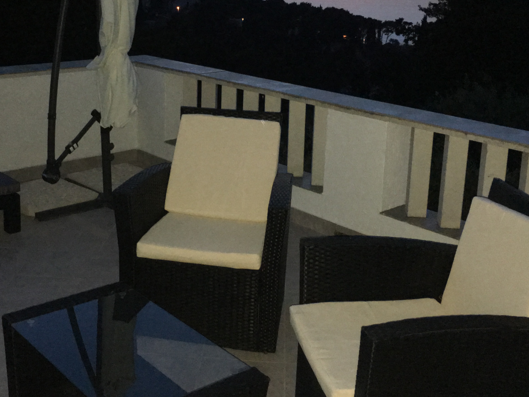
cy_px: 137
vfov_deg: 28.9
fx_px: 764
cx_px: 225
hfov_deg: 38.1
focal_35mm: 50
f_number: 2.2
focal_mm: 4.15
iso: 320
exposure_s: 1/17
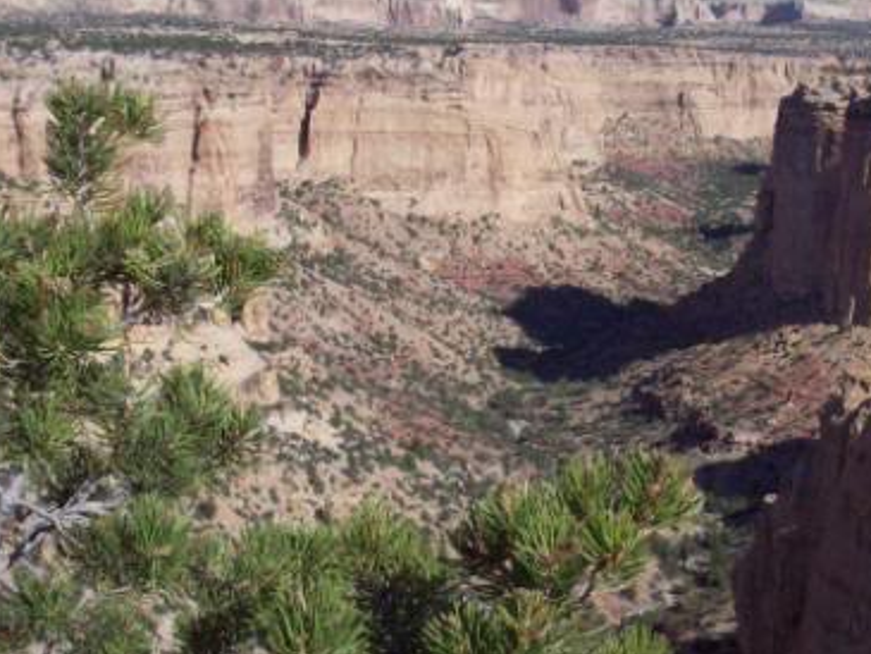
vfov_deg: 18.2
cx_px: 544
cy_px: 353
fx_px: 2039
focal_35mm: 81
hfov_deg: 24.1
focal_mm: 6.2
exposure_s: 1/617
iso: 80
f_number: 5.6
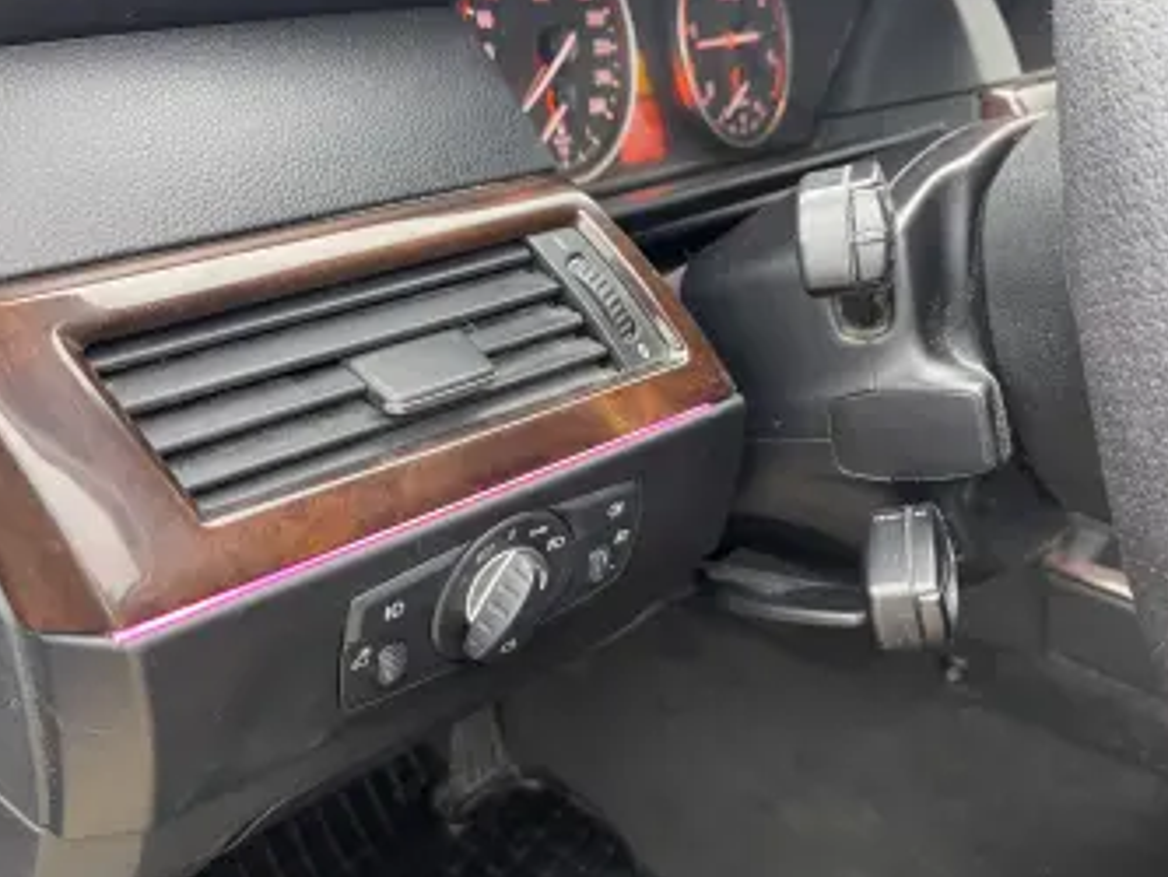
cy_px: 410
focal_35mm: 27
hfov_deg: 65.3
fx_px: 911
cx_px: 575
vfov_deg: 51.3
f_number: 1.6
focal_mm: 5.1
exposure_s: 1/60
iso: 400
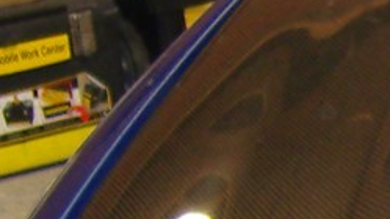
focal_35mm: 238
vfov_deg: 4.9
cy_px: 541
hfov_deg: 8.1
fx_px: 2461
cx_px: 1049
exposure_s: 1/40
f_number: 2.8
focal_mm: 7.3
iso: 160
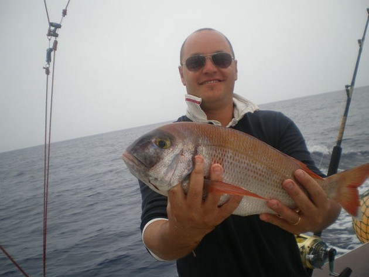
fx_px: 384
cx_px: 184
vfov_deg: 39.6
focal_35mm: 36
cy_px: 138
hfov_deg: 51.4
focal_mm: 6.3
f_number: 3.1
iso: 50
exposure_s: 1/200
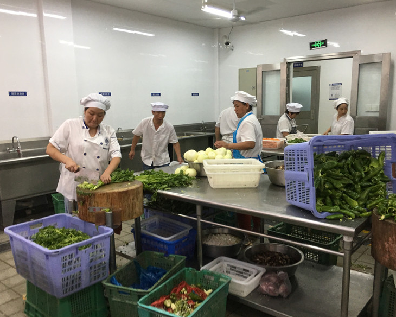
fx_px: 363
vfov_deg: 47.1
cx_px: 208
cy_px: 157
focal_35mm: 31
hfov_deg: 57.2
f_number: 2.2
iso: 64
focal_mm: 4.15
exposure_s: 1/33
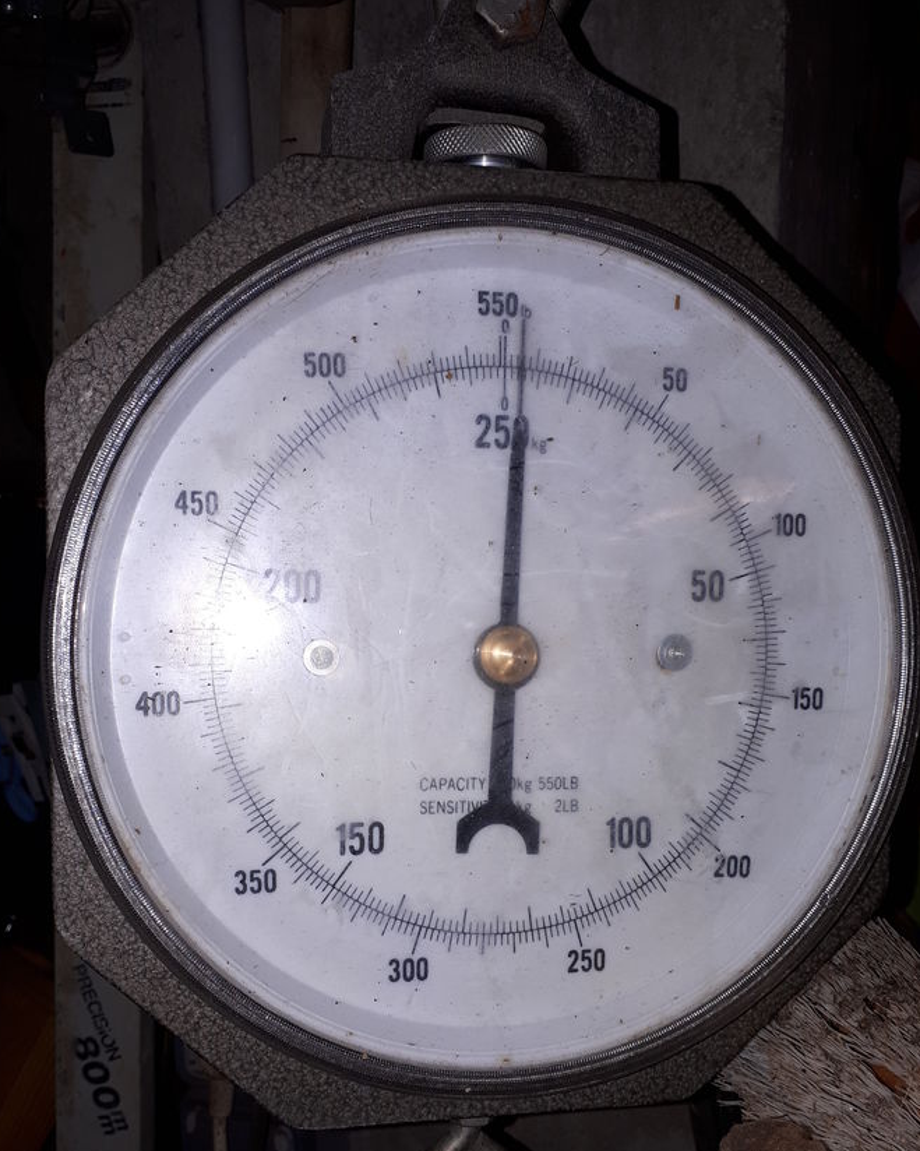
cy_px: 675
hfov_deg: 45.8
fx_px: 1089
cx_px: 447
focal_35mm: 32
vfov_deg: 55.4
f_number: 1.9
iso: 40
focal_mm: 3.6
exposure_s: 1/114
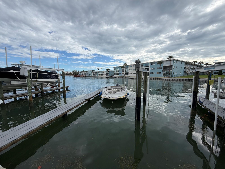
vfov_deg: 85.7
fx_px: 91
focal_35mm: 14
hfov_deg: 102.1
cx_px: 112
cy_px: 84
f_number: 2.2
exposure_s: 1/841
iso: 20
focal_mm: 2.22
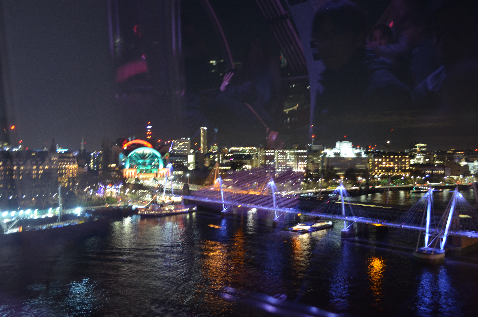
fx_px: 437
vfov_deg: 39.8
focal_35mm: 33
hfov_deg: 57.3
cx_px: 239
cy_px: 158
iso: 800
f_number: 4.5
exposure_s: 1/1.6
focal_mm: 22
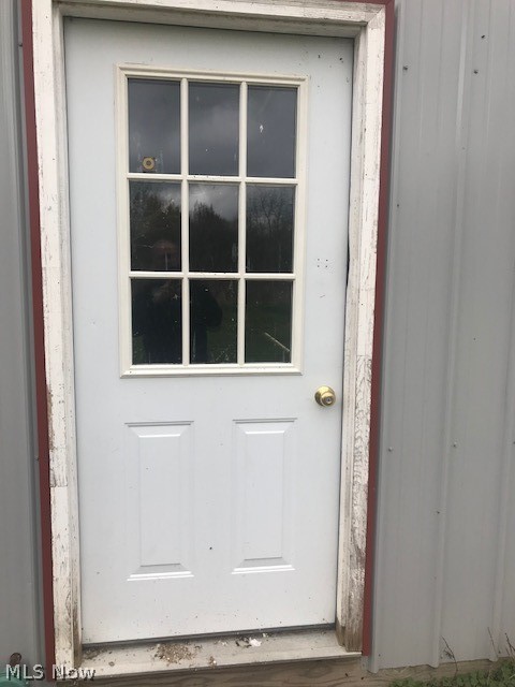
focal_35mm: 28
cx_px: 258
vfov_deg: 63.4
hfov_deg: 49.7
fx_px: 555
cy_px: 344
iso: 20
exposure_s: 1/377
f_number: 1.8
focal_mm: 3.99
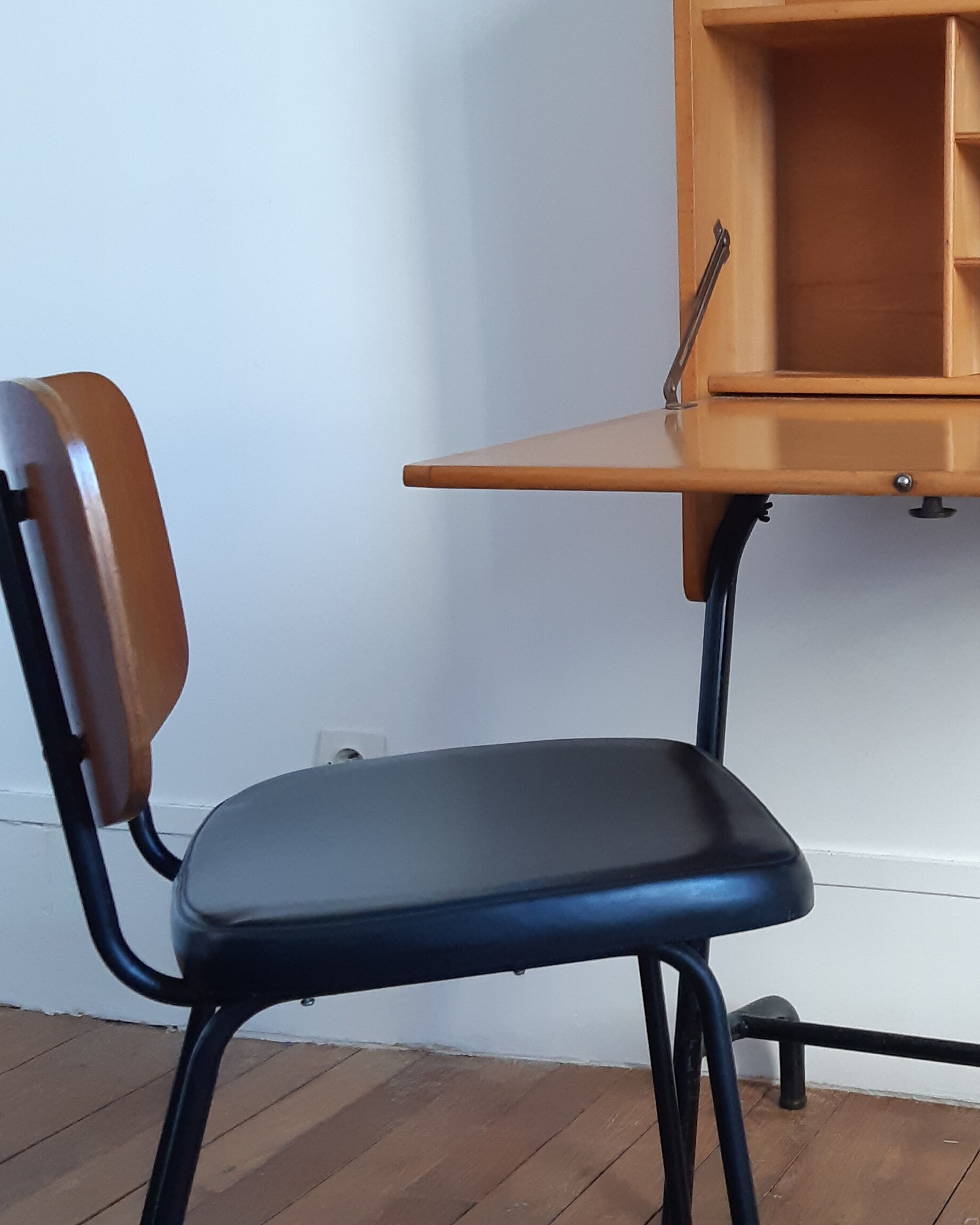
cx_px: 833
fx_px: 1849
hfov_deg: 28.8
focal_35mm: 51
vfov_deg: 36.7
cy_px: 639
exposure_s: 1/50
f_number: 1.7
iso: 200
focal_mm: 3.93
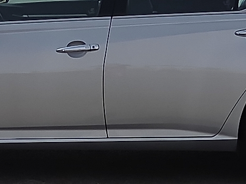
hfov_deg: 13.0
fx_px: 1080
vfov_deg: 9.7
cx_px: 89
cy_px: 68
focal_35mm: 152
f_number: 1.8
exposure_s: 1/2000
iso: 25
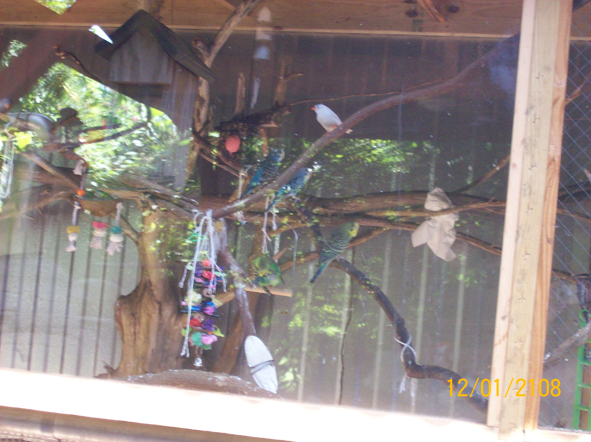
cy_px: 221
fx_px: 1194
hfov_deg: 27.8
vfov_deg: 21.0
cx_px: 296
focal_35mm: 70
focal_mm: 11.6
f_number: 3.8
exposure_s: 1/49.4
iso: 160
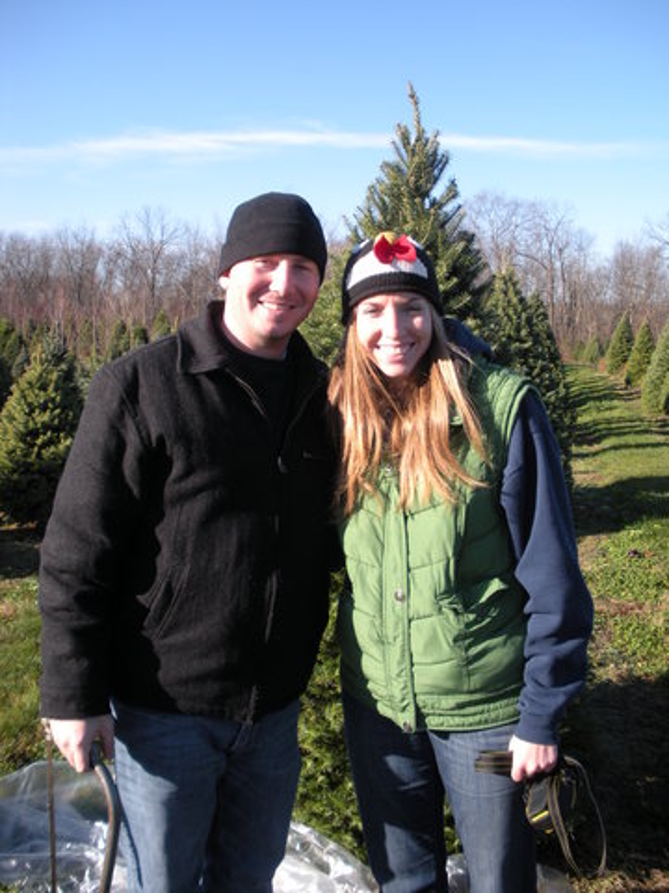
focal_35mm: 36
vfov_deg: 51.4
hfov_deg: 39.7
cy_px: 446
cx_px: 334
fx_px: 928
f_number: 3.5
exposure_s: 1/292
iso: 64
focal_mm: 6.3
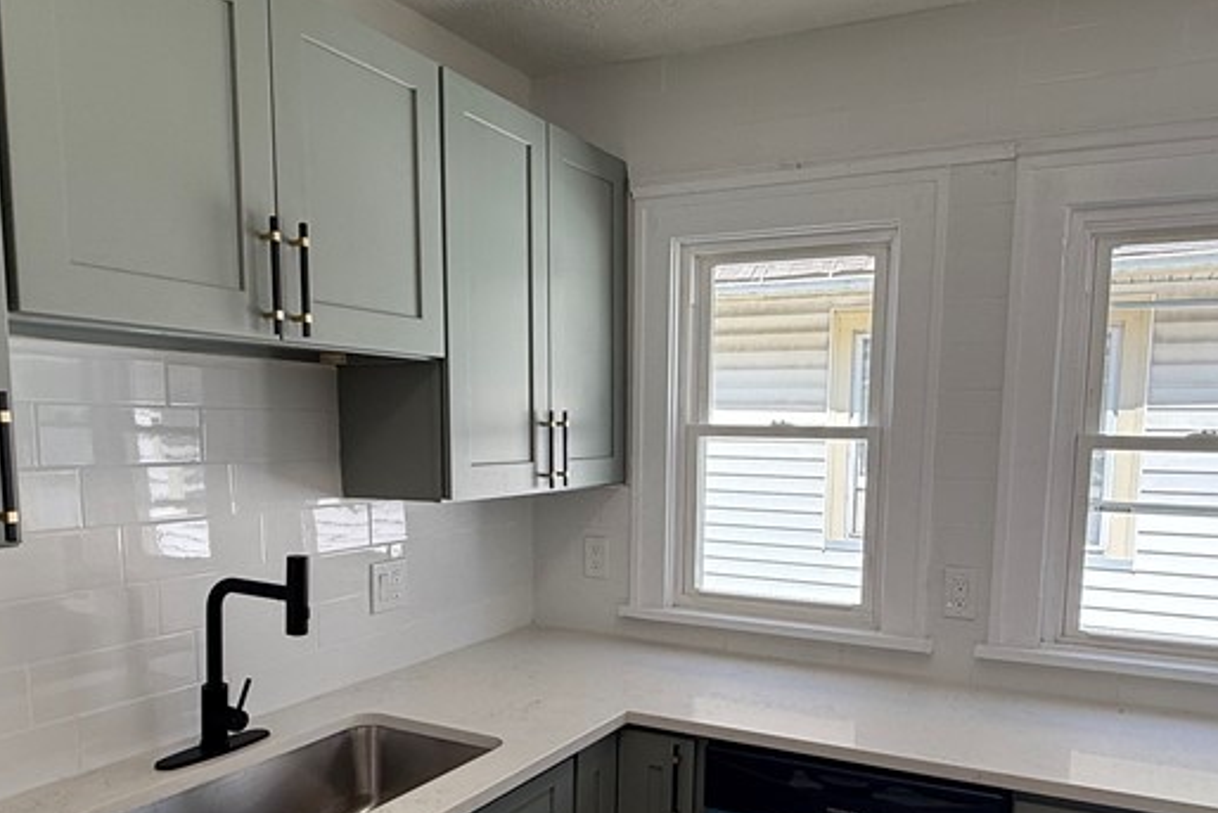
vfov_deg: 44.4
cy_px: 540
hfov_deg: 63.6
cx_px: 623
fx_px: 981
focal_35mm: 29
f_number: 2.2
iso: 64
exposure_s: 1/321
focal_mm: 2.22
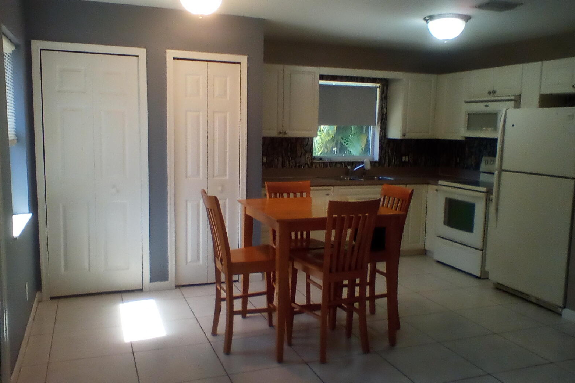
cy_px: 203
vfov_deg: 40.0
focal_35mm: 33
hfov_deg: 57.2
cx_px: 293
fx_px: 527
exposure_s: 1/40
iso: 131
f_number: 2.4
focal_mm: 2.38
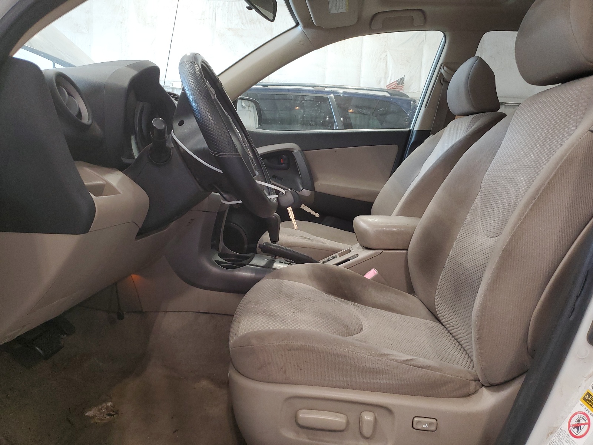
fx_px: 445
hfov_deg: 67.3
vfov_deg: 53.1
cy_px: 222
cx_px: 296
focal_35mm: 26
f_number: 1.5
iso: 125
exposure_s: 1/60.2
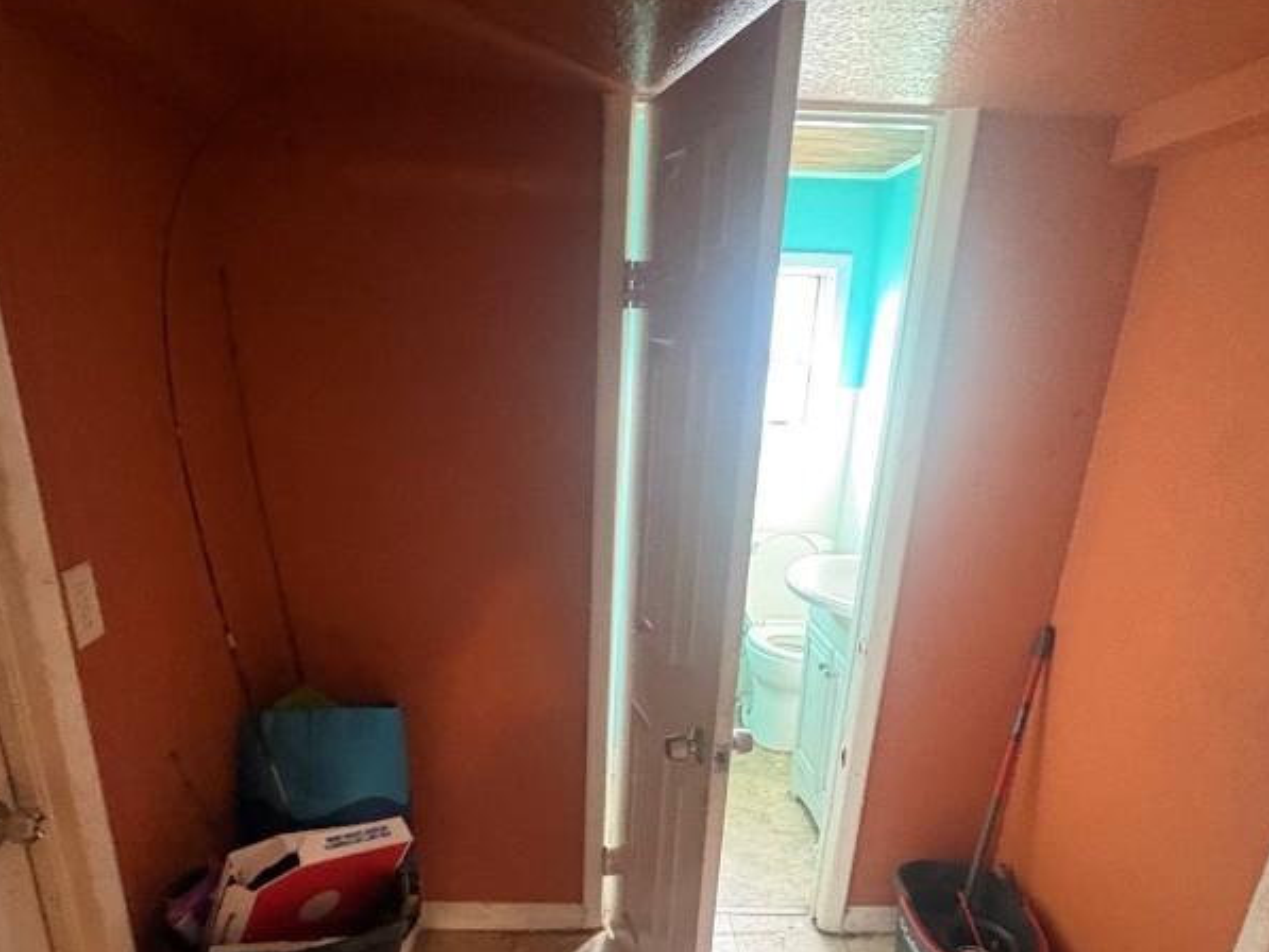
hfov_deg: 71.5
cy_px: 688
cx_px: 597
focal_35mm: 24
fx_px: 880
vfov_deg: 54.7
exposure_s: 1/60
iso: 800
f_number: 2.2
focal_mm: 2.22
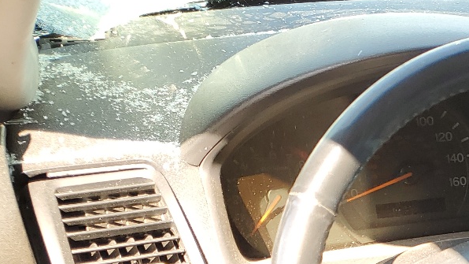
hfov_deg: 25.1
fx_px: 945
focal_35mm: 76
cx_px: 562
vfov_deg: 14.2
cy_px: 463
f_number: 1.5
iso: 50
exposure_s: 1/145
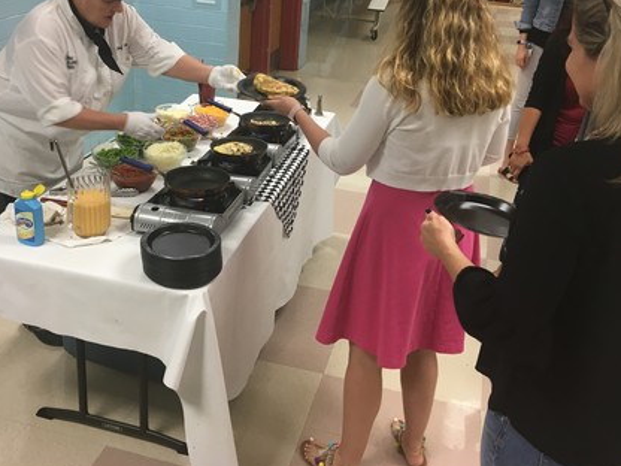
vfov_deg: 36.5
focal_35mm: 39
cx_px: 293
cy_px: 167
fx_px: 700
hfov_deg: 47.8
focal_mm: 4.15
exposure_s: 1/30
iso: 64
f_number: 2.2
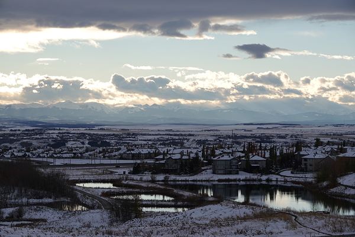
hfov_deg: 17.2
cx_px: 178
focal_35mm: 119
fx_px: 1173
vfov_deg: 11.5
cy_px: 118
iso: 100
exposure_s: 1/800
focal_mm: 43.48
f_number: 4
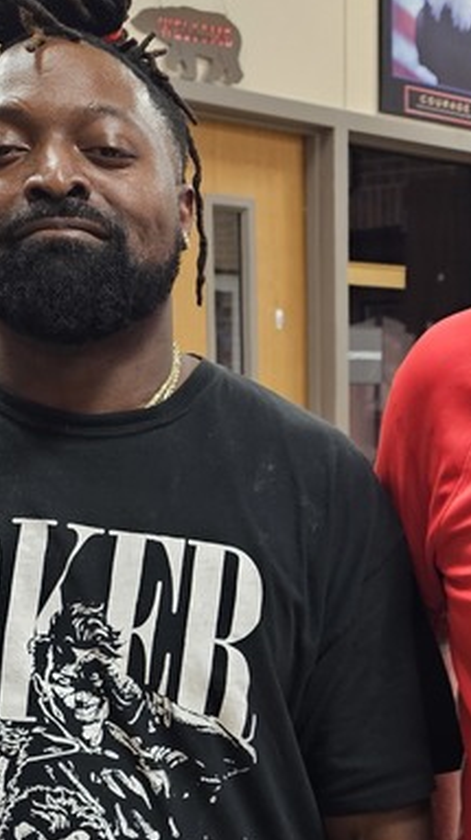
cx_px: 416
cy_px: 614
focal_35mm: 67
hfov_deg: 17.7
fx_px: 1490
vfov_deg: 31.0
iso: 640
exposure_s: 1/120
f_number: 1.7
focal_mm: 6.3
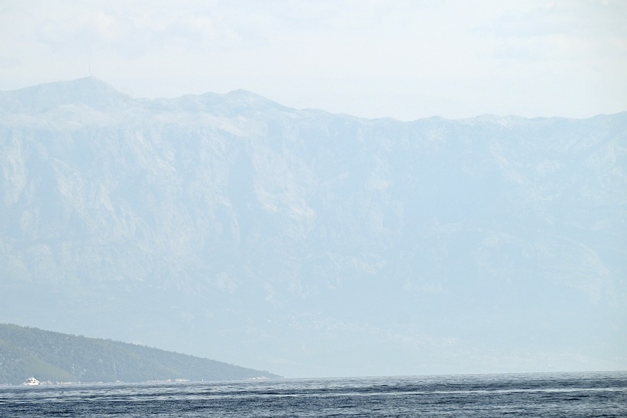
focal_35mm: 296
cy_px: 229
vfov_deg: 4.6
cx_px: 278
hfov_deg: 7.0
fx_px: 5155
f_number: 6.3
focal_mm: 185
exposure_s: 1/1250
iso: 100
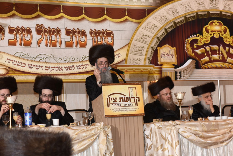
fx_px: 453
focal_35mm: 70
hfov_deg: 28.8
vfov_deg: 19.5
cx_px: 116
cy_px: 78
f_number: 7.1
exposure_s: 1/160
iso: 800
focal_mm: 70
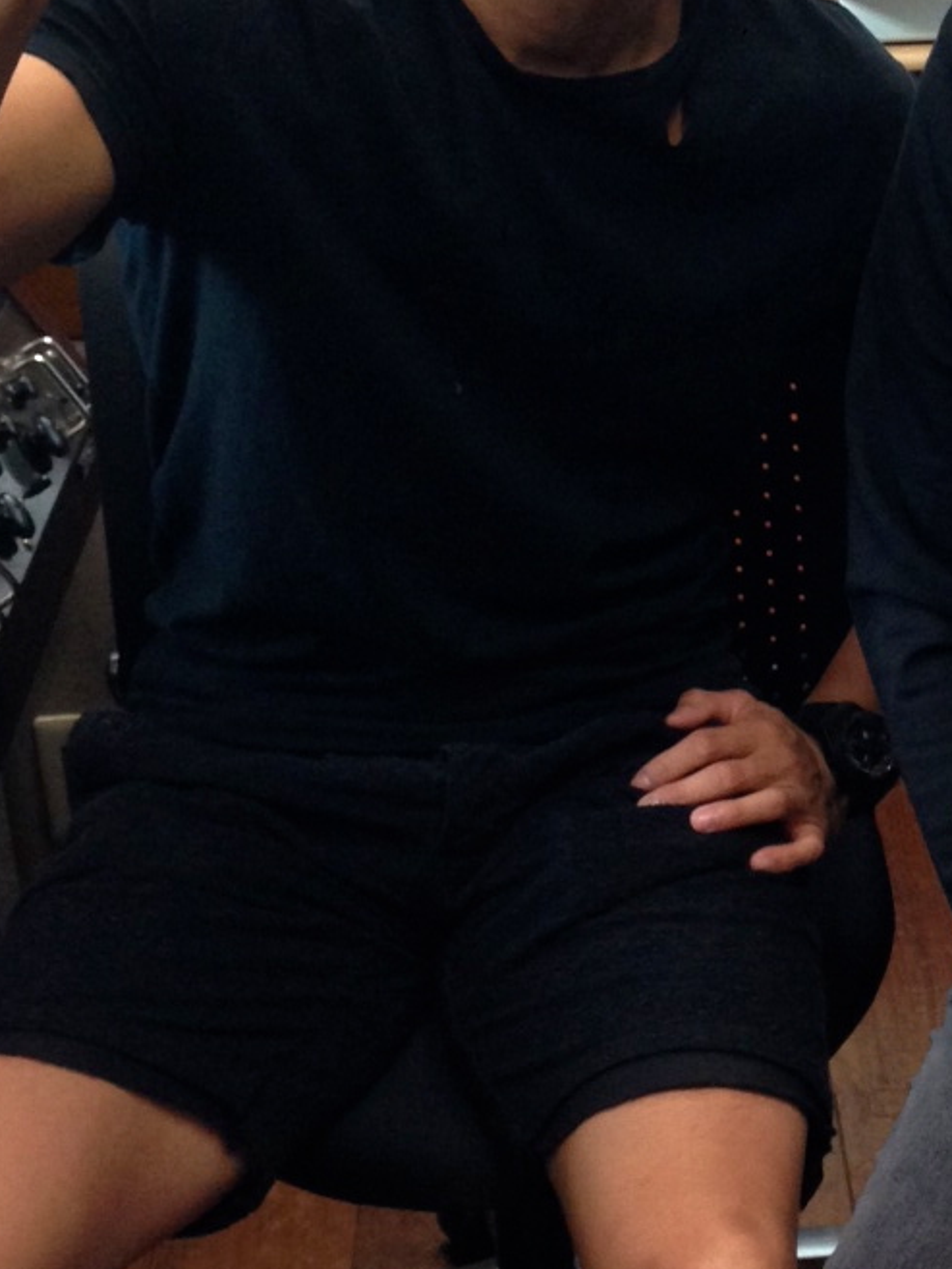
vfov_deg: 23.8
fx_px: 3006
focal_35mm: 82
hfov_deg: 17.6
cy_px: 587
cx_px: 908
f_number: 2.4
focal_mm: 4.12
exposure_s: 1/20
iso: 125
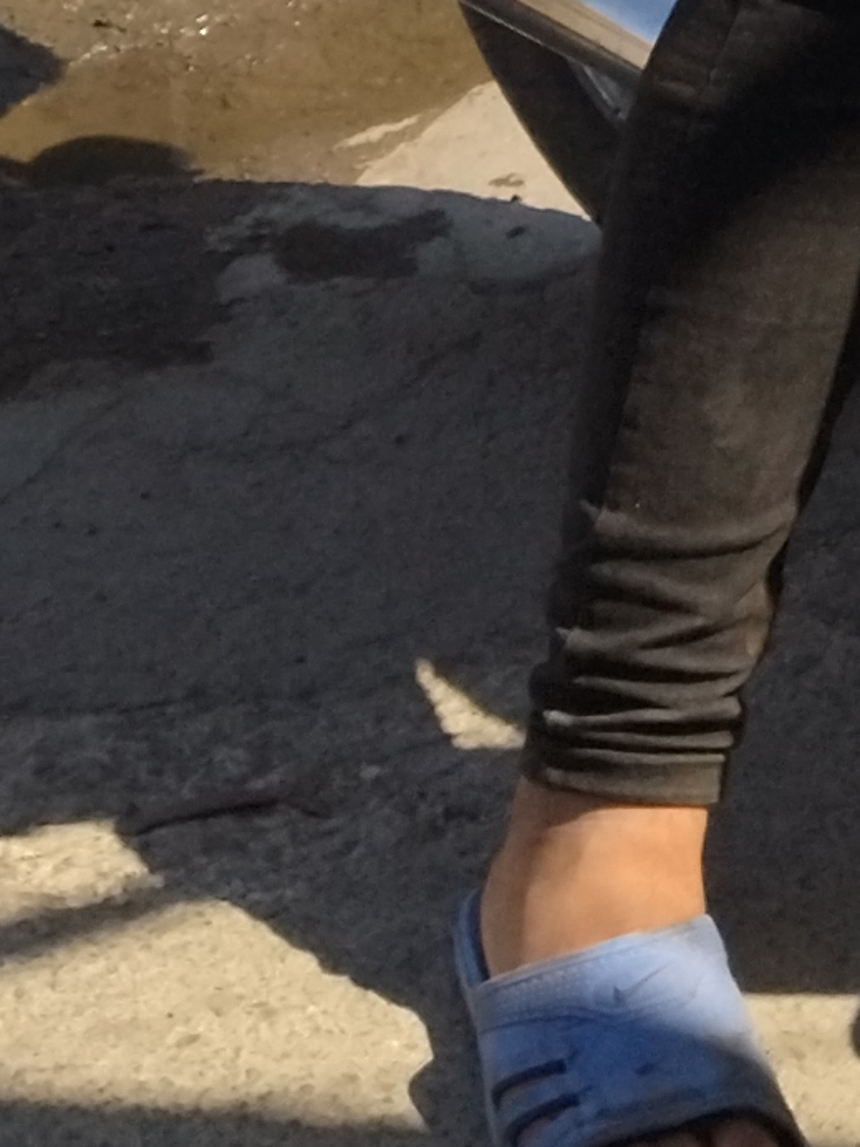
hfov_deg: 9.3
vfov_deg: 11.5
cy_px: -1111
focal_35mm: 156
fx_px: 5168
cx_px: 1297
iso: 98
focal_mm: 4.74
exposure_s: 1/2848
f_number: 1.79
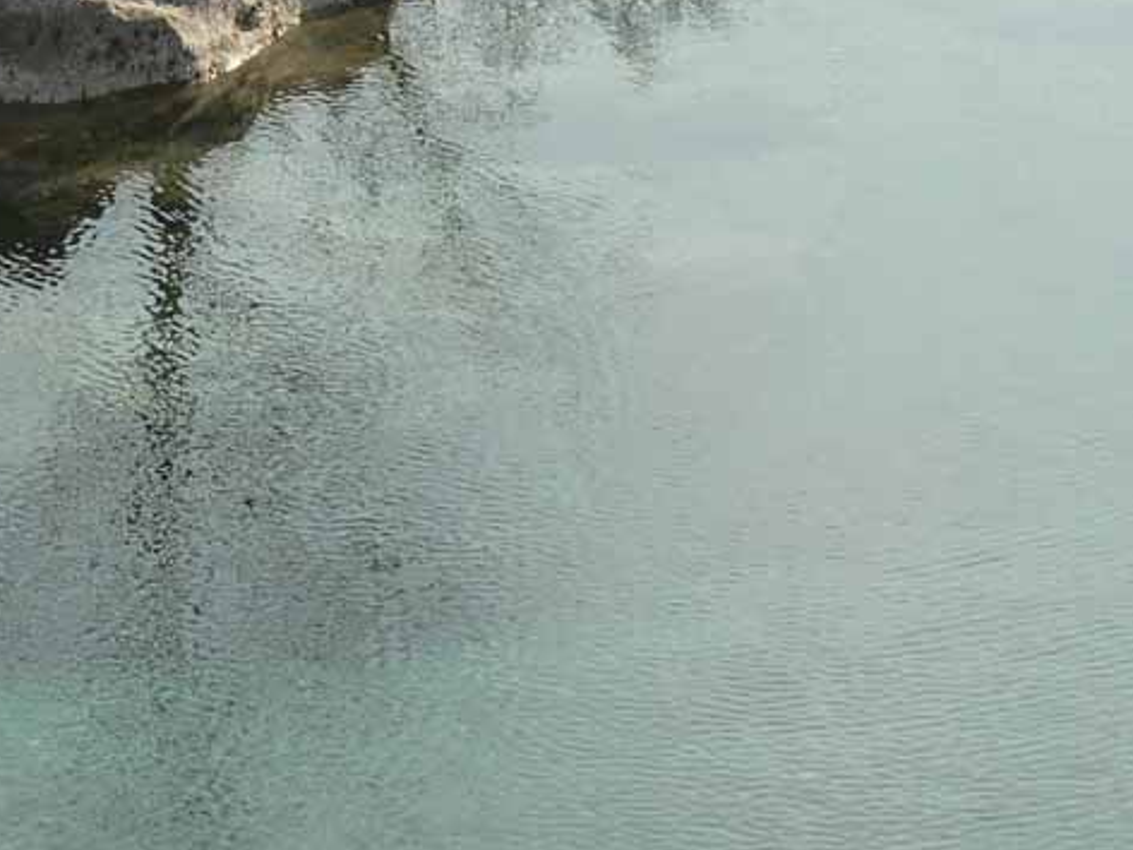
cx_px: 254
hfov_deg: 7.9
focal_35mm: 250
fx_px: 8183
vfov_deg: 5.9
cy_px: 496
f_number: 4
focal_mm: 25.9
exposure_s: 1/400
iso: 80
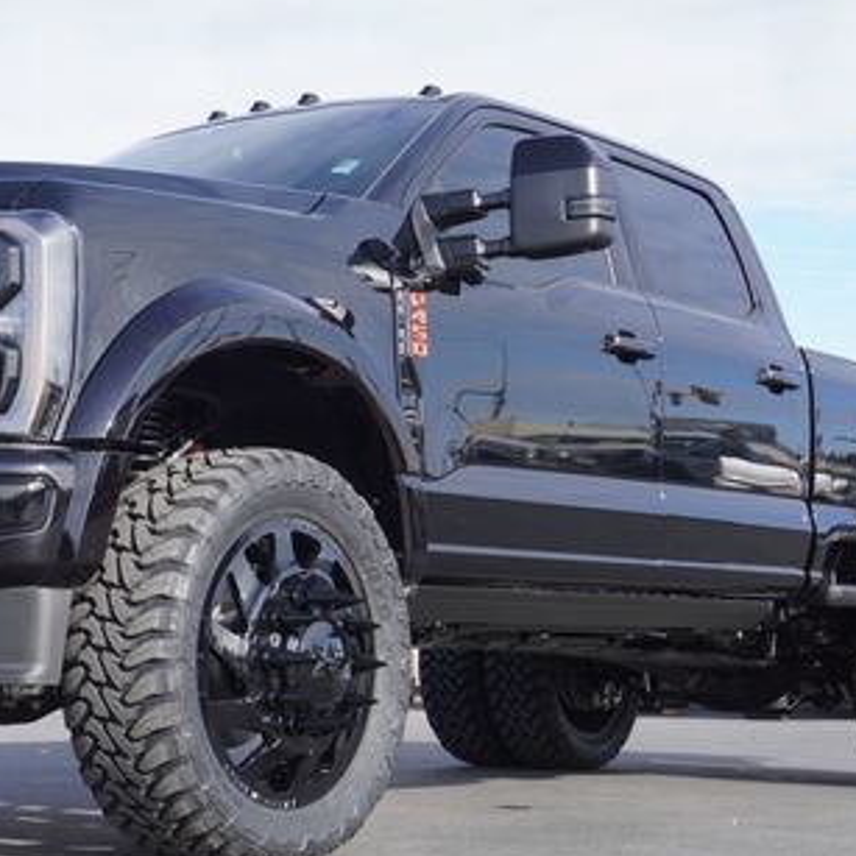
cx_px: 265
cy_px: 396
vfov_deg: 24.0
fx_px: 2011
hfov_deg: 23.9
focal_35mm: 72
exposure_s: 1/125
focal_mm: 27
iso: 100
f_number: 7.1
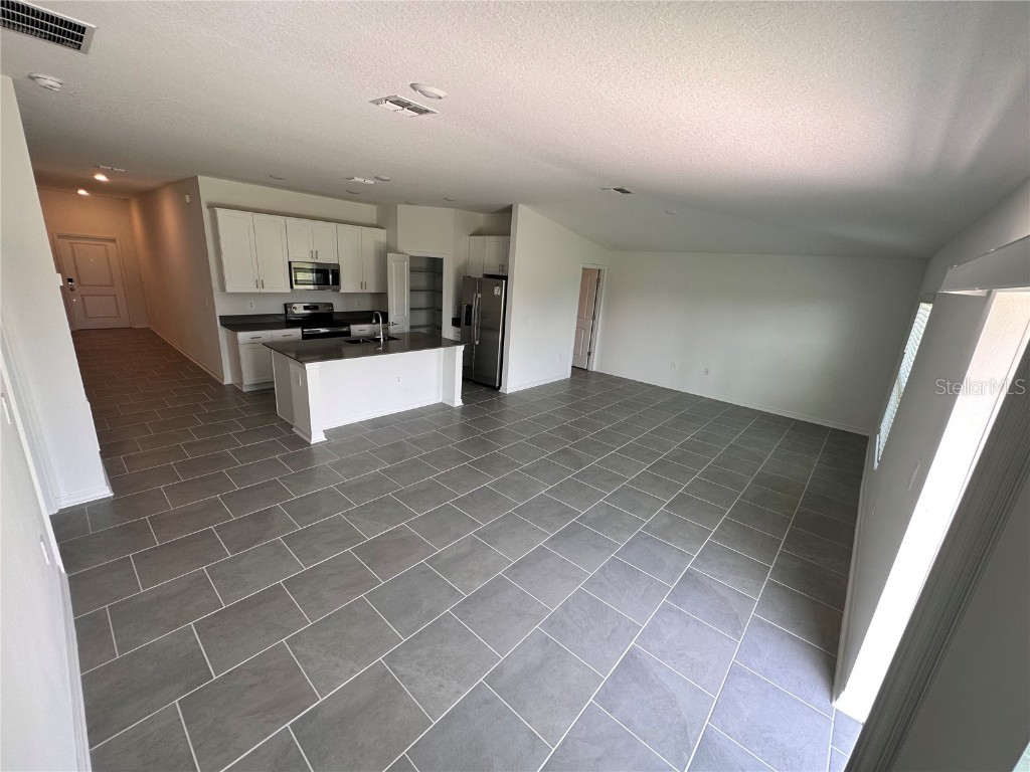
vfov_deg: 85.7
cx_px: 515
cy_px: 386
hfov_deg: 102.1
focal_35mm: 14
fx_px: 417
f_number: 2.2
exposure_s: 1/99
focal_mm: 2.22
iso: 50
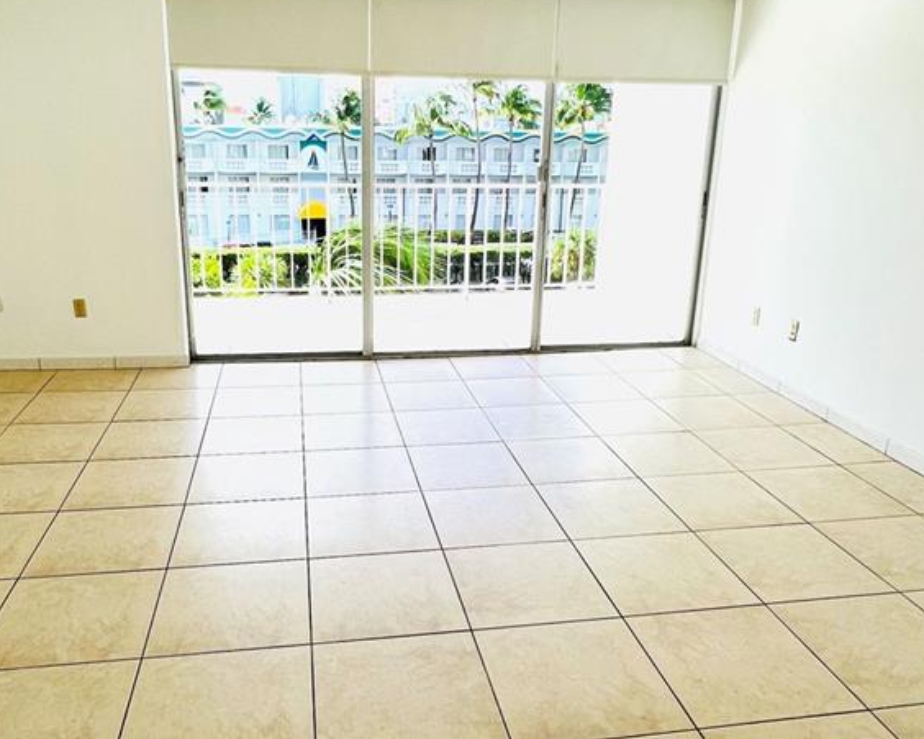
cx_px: 413
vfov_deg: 53.2
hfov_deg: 63.9
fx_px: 738
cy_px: 359
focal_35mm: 27
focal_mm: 1.57
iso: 32
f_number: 1.8
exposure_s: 1/161
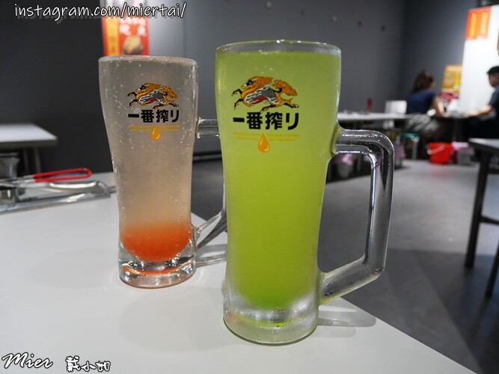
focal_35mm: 24
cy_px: 187
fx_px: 346
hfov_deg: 71.6
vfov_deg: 56.8
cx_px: 250
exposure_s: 1/60
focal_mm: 12
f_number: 3.5
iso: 1000
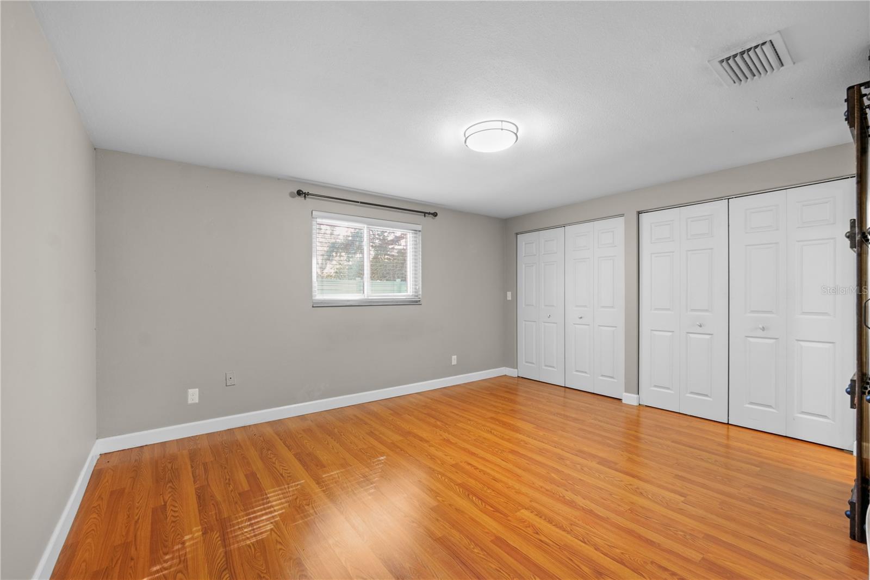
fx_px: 338
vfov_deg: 81.2
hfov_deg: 104.3
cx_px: 435
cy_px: 290
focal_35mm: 14
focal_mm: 14
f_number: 9
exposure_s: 1/1.25
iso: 400
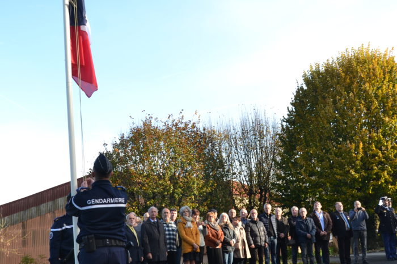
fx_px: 397
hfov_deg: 53.2
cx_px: 198
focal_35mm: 36
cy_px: 132
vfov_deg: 36.8
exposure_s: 1/125
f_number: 5.6
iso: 125
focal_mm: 24
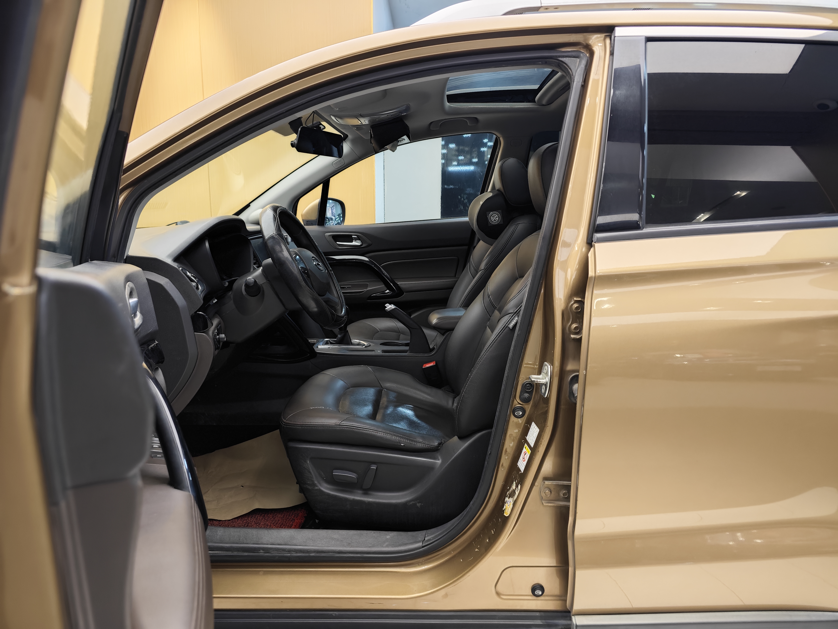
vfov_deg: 58.9
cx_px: 419
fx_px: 557
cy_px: 314
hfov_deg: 73.9
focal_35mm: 23
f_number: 1.9
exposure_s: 1/50
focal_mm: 8.7
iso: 500
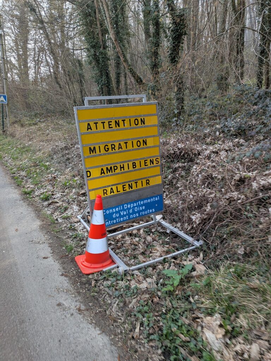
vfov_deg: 71.6
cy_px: 180
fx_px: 251
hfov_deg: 56.8
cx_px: 136
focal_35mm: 24
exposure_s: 1/276
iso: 24
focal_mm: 4.53
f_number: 1.7
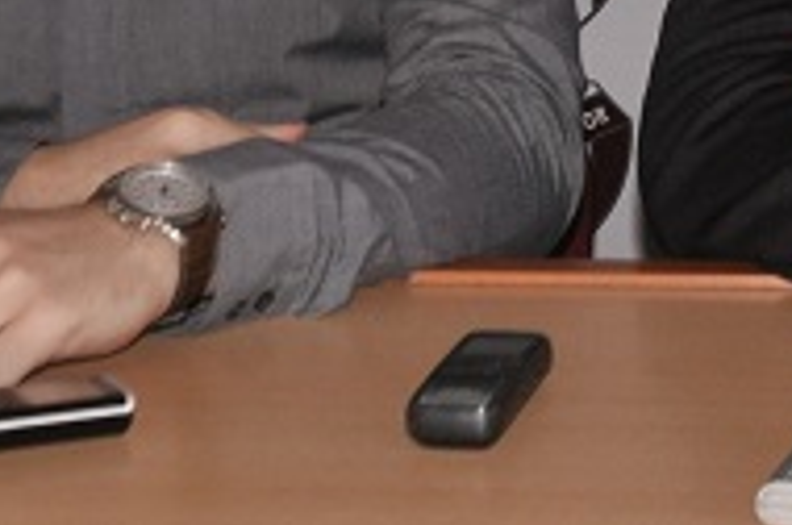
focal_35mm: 163
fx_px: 3580
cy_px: -354
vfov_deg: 8.2
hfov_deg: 12.6
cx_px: 659
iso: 800
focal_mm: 32
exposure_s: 1/80
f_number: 7.1
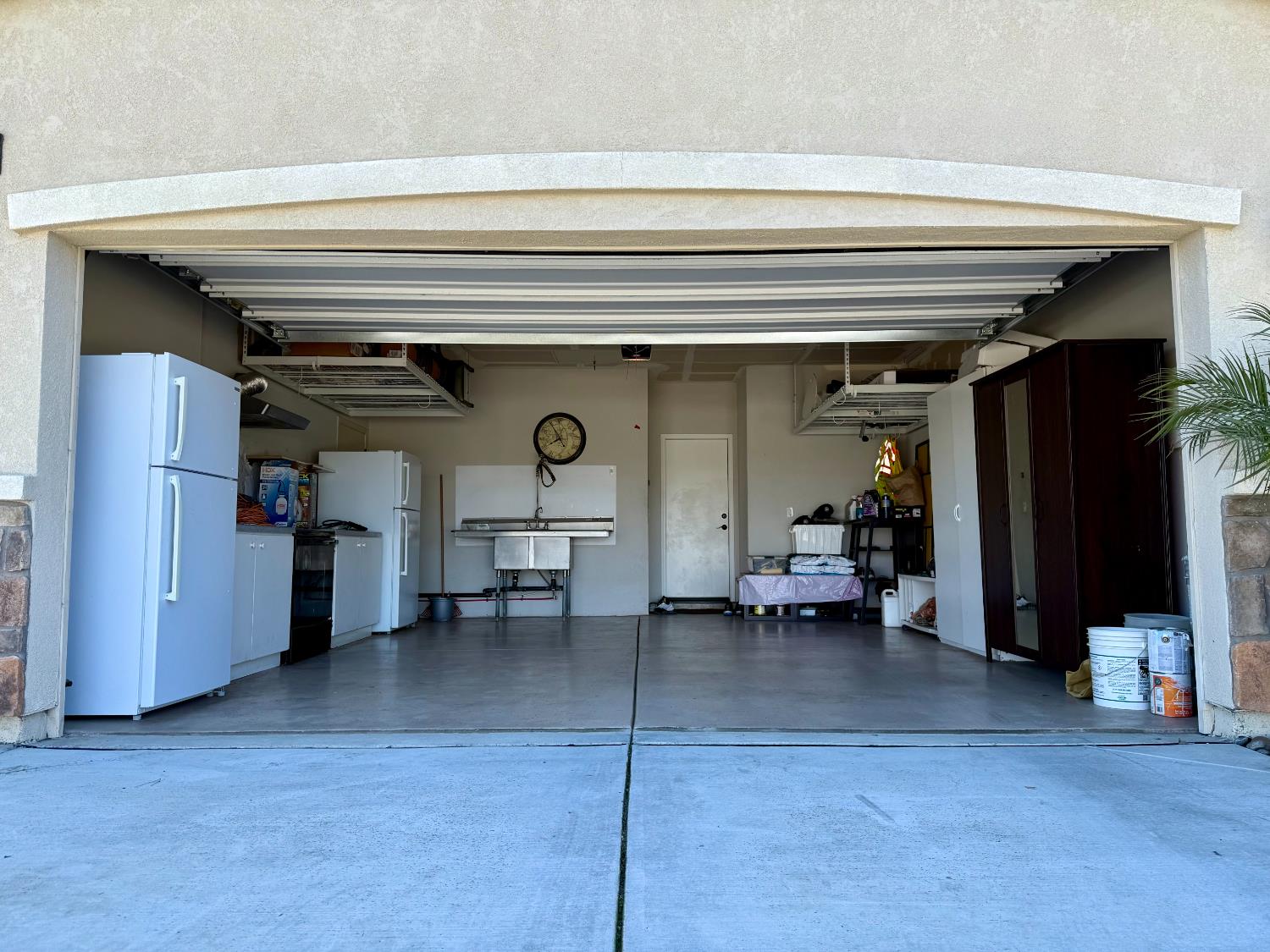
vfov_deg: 56.8
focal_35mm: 24
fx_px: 881
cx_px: 635
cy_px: 476
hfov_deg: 71.6
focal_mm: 6.76
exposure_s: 1/898
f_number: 1.78
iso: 80
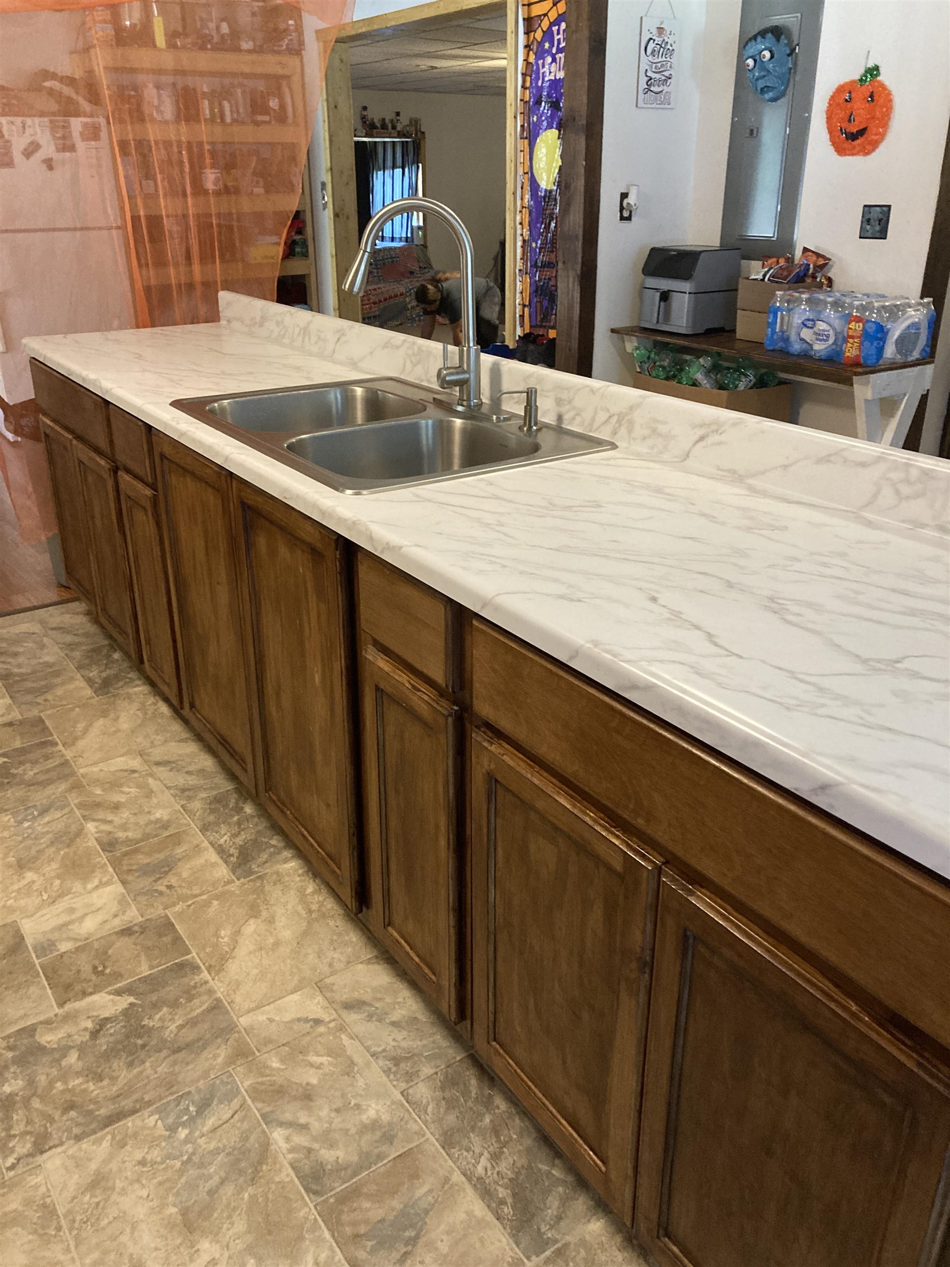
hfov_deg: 49.7
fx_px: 1025
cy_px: 634
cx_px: 475
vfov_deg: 63.4
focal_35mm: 28
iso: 320
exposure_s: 1/40
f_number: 1.8
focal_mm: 3.99
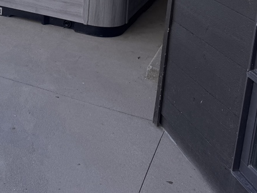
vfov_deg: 19.3
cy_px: -62
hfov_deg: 26.2
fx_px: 520
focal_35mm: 70
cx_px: -3
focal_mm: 6.76
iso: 80
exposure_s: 1/747
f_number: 1.78
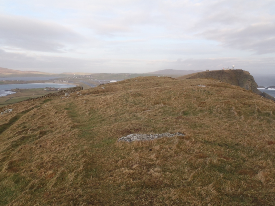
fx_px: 222
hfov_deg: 63.4
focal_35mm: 28
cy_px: 103
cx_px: 138
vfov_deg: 49.7
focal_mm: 5
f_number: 4.5
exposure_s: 1/100
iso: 80
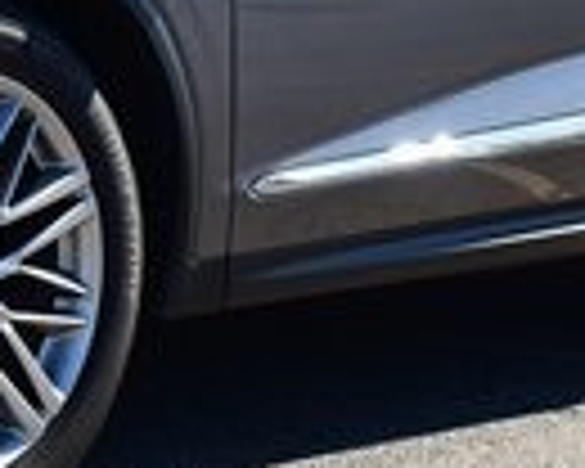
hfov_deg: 11.5
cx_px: -50
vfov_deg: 9.0
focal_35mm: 166
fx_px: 2874
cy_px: -302
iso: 100
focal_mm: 24
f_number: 8
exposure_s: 1/250
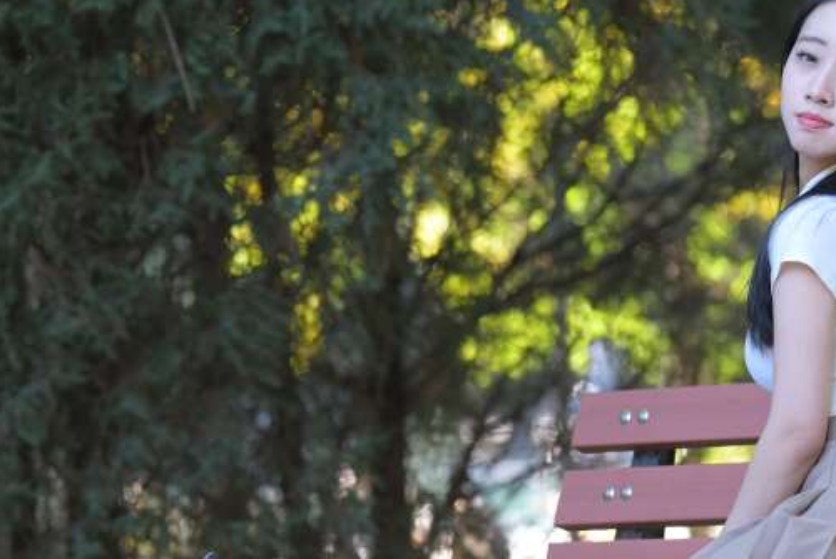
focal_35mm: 259
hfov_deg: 7.9
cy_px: 505
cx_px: 627
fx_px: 6018
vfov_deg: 5.3
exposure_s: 1/250
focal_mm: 120
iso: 1400
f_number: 3.5
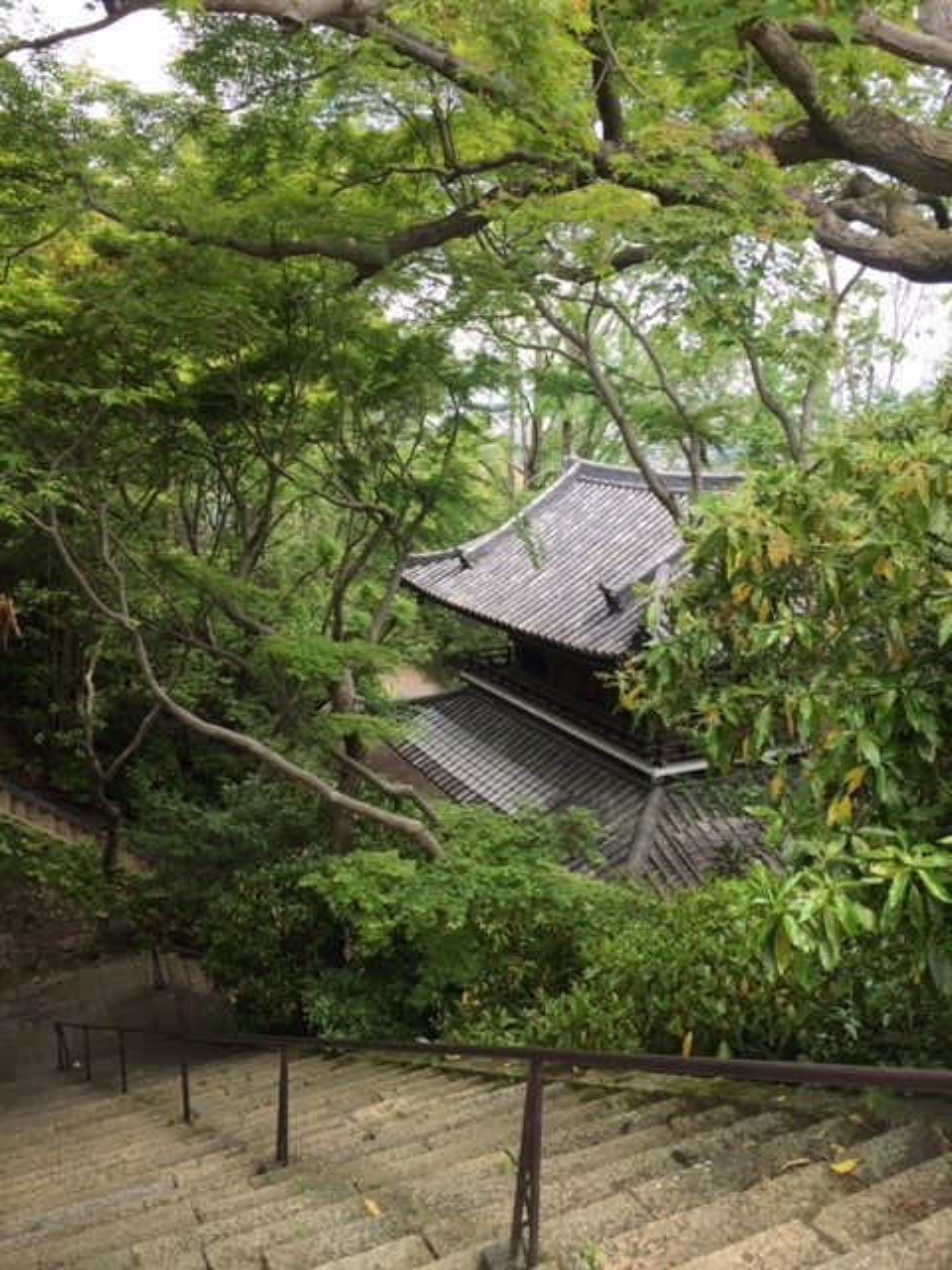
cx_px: 476
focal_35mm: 29
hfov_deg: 48.2
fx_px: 1063
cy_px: 635
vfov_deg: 61.7
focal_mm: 4.15
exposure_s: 1/341
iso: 32
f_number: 2.2
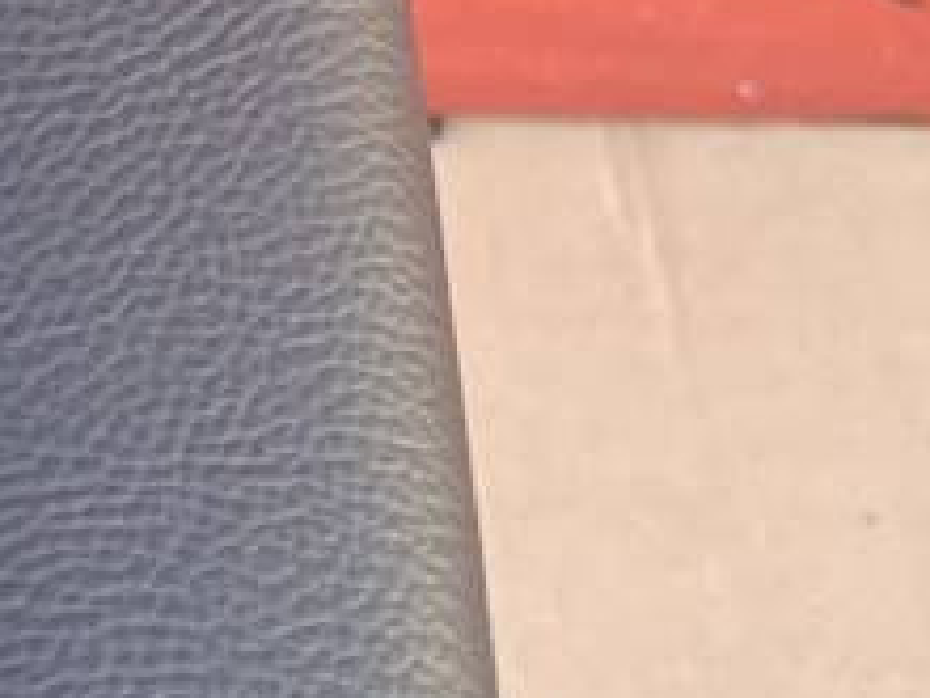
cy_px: -393
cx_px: -757
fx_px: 5078
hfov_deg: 9.9
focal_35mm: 189
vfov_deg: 7.7
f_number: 1.6
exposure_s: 1/121
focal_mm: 5.1
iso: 64
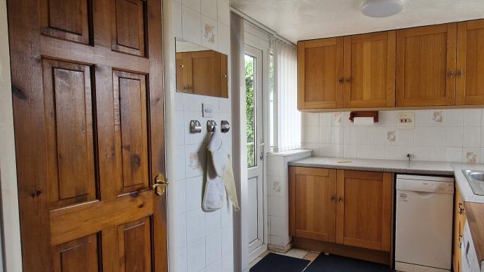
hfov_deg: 81.5
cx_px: 316
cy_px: 138
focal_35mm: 21
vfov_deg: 53.5
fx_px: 269
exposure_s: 1/50
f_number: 2.2
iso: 80
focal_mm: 2.2
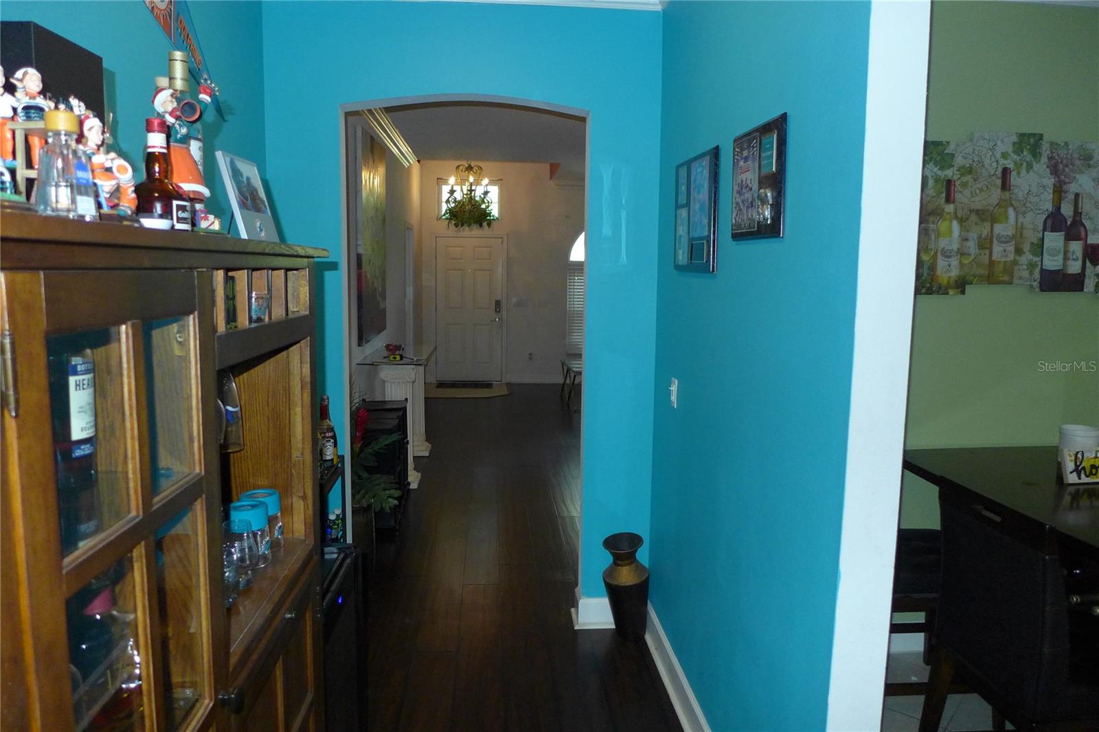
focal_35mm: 24
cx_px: 550
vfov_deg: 53.1
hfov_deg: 73.8
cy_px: 366
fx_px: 732
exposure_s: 1/60
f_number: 1.4
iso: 500
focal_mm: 4.7
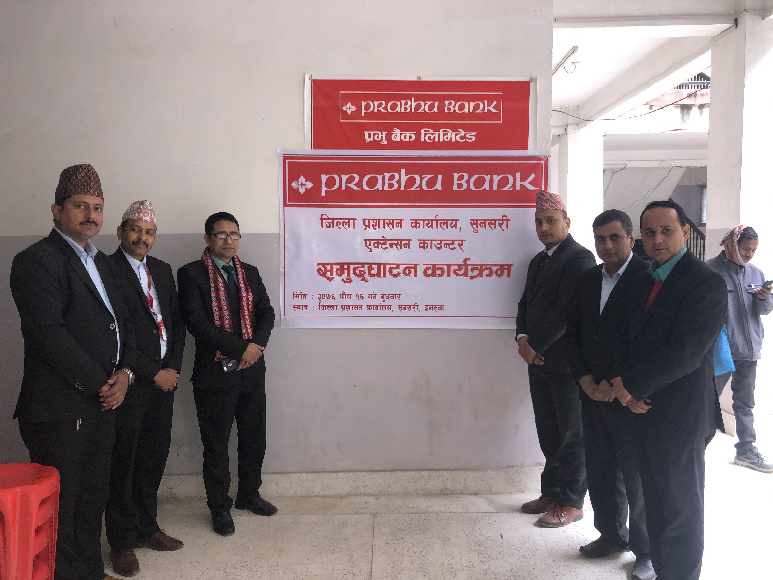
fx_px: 625
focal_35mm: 28
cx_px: 386
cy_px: 290
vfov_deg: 49.7
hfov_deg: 63.4
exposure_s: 1/120
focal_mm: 3.99
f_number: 1.8
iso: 100
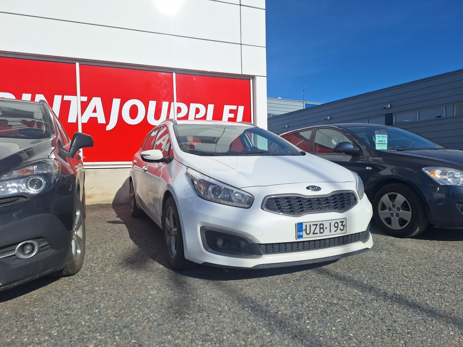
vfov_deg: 58.9
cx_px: 232
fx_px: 308
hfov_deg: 73.9
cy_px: 174
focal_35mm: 23
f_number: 1.8
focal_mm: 5.54
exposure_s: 1/5650
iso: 40
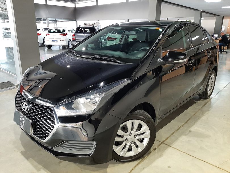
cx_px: 115
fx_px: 173
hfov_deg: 67.3
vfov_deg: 53.1
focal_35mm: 26
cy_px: 86
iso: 200
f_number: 1.7
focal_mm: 3.93
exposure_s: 1/60
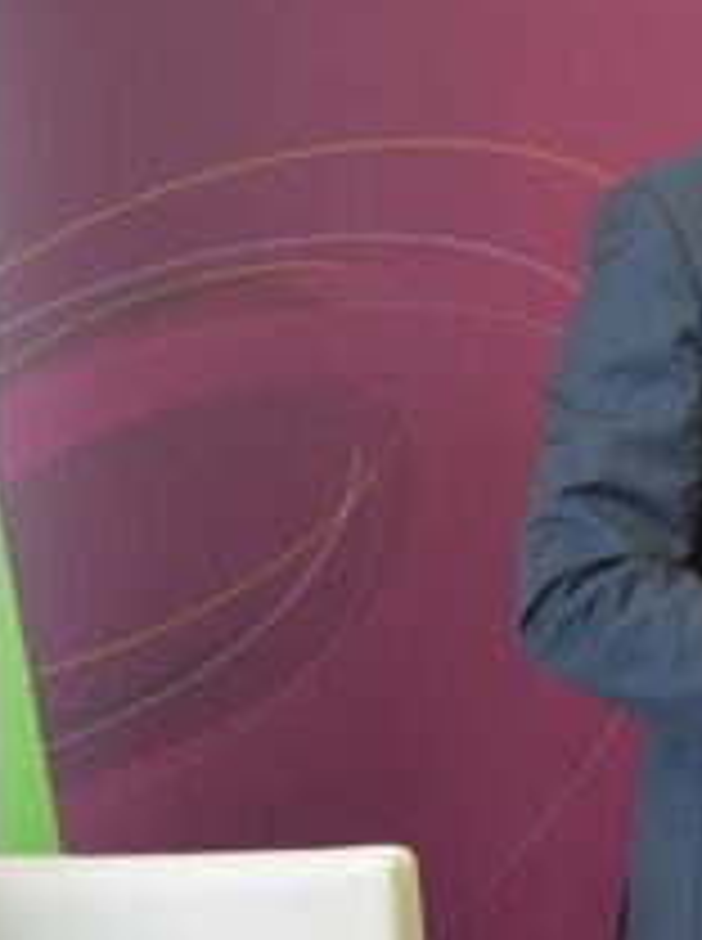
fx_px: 9850
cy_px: 297
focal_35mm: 363
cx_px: 1004
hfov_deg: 4.1
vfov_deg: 5.5
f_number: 5.6
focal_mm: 105
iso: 2200
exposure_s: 1/60
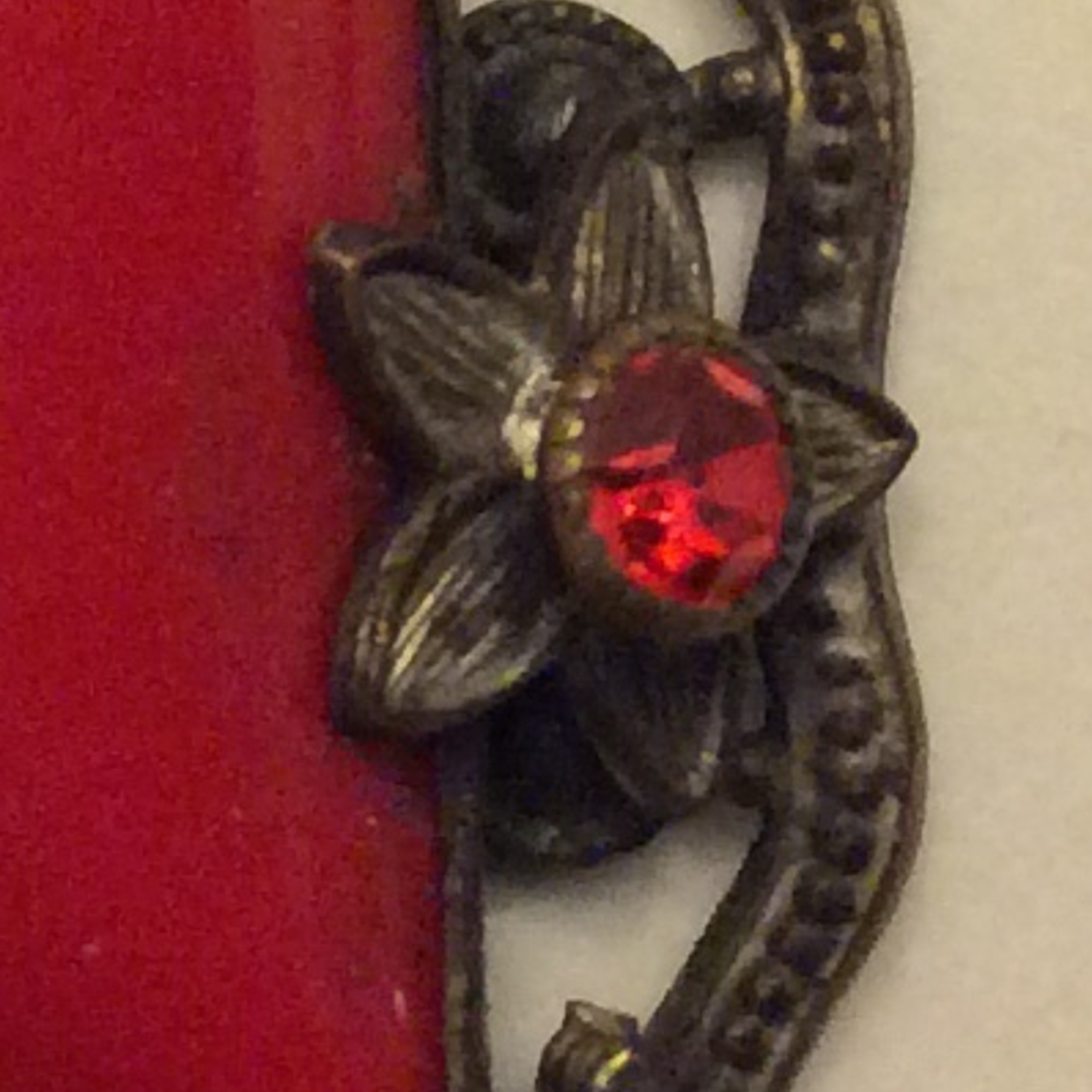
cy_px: -351
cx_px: -148
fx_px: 6567
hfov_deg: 9.4
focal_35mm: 184
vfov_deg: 9.3
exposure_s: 1/24
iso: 200
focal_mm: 3.3
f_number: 2.4
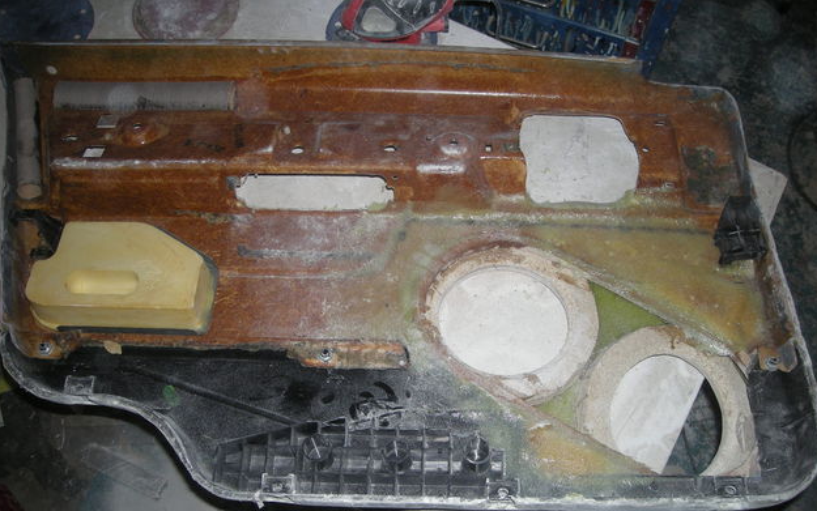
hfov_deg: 51.5
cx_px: 405
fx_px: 846
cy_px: 281
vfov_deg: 33.6
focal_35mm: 38
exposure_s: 1/60
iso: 50
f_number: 2.8
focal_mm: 5.7
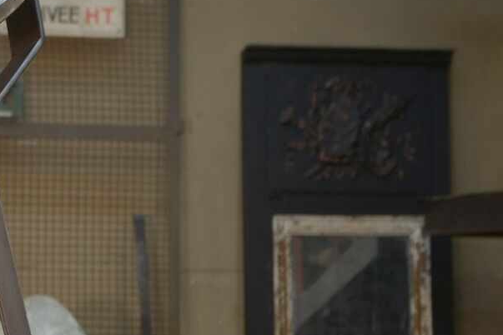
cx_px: -138
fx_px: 1886
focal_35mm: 135
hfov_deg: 14.6
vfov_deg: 10.0
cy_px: 438
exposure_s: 1/50
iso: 400
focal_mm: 34
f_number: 3.5
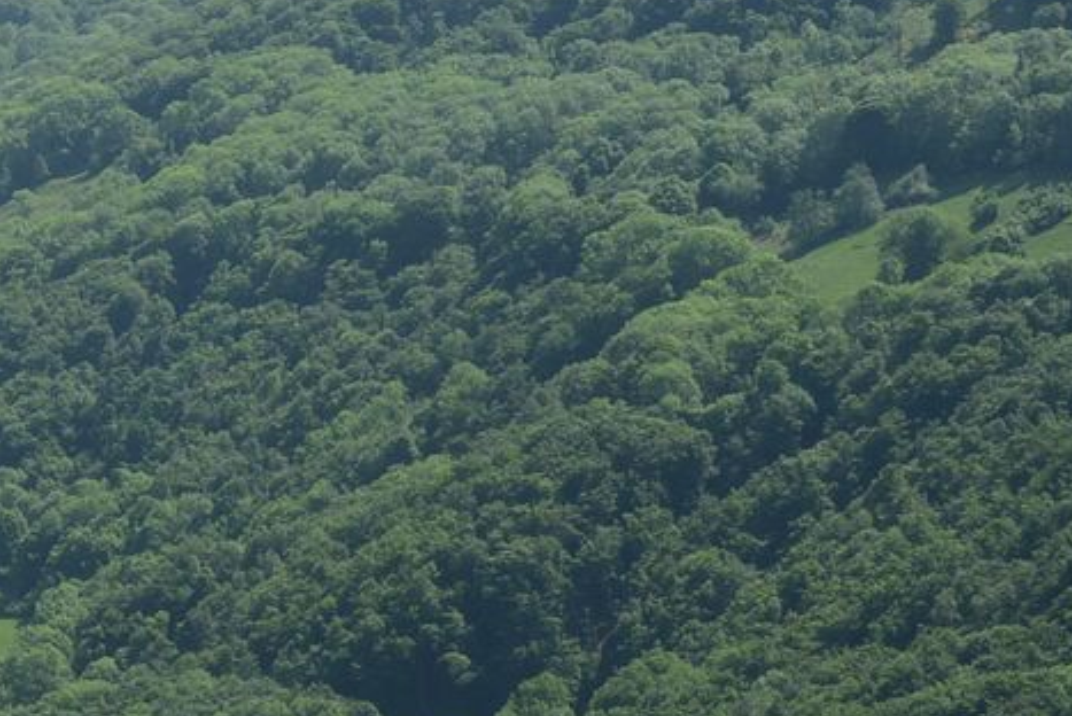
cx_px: -503
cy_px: 800
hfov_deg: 9.4
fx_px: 6376
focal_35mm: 214
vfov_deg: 6.4
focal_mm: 50
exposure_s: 1/100
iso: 200
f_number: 16
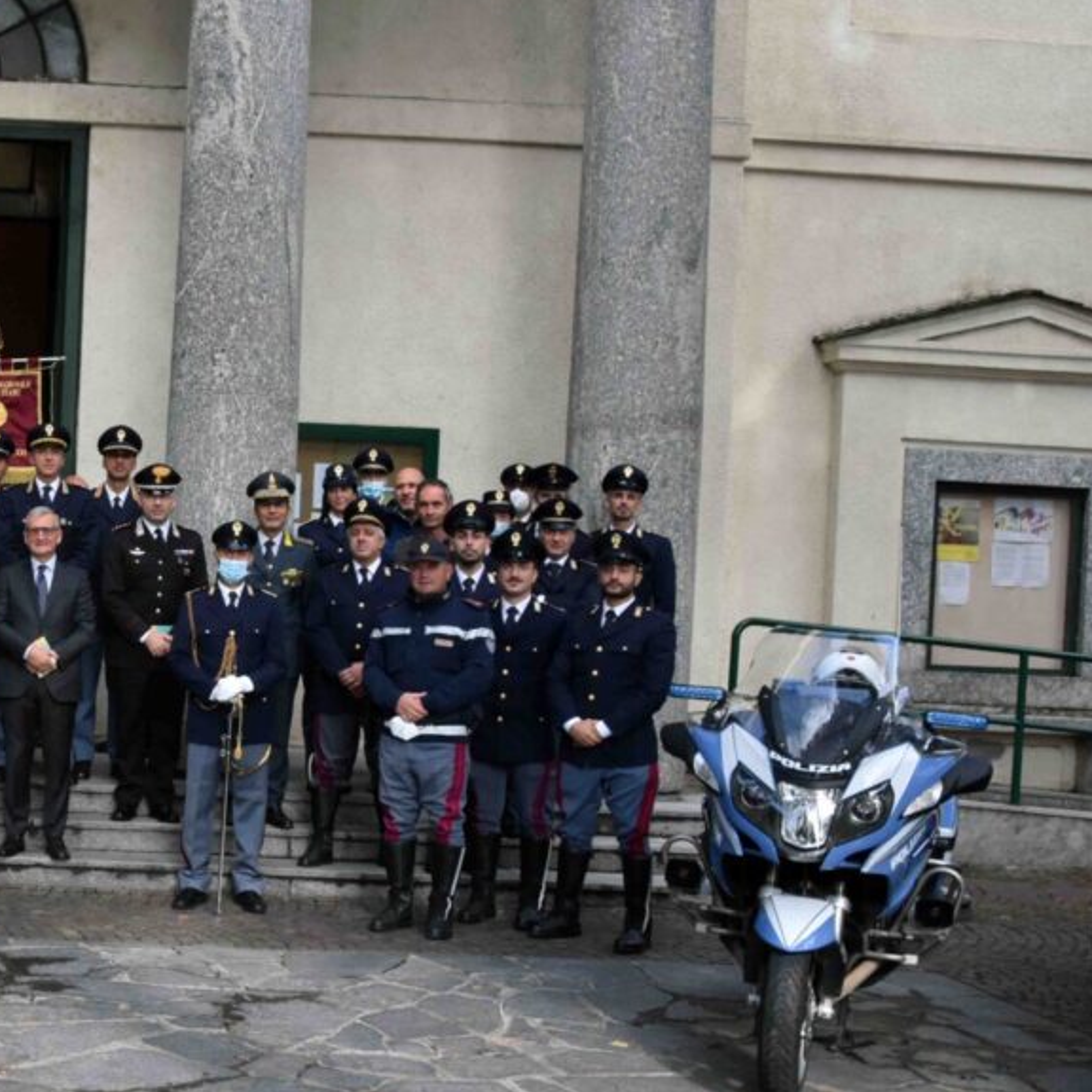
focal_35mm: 51
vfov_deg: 33.4
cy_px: 611
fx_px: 1820
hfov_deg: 30.5
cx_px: -55
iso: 800
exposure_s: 1/500
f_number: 8
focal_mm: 18
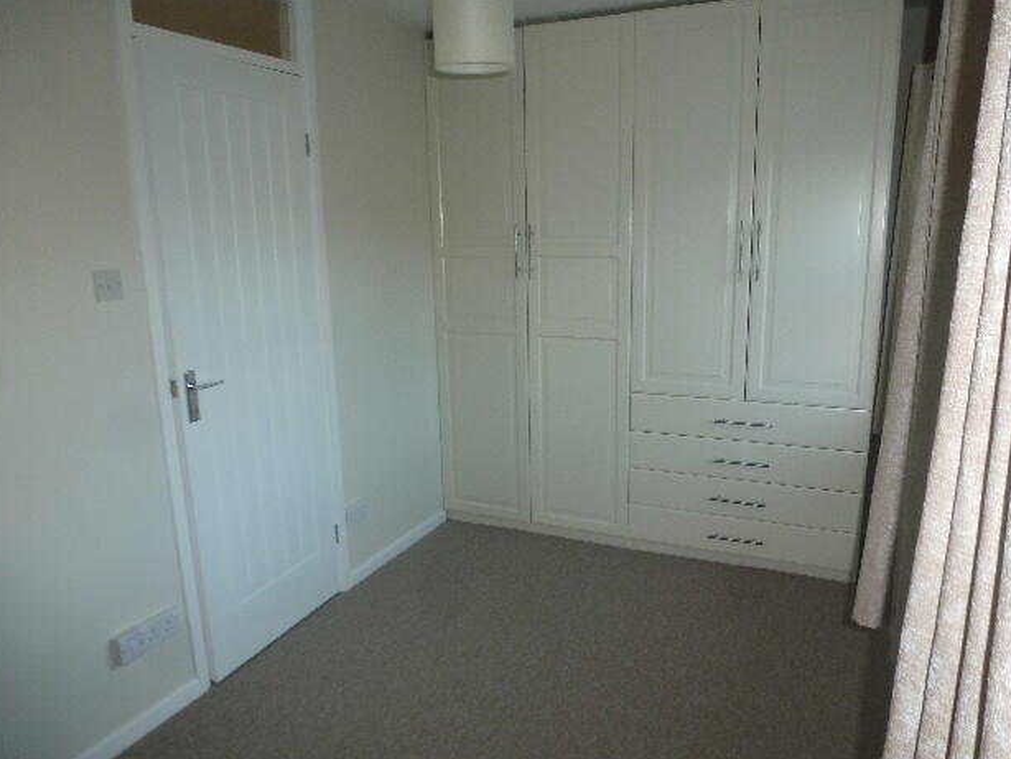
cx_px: 515
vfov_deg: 54.9
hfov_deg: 69.4
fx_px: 730
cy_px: 392
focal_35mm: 25
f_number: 3.3
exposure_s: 1/60
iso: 160
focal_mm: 4.3
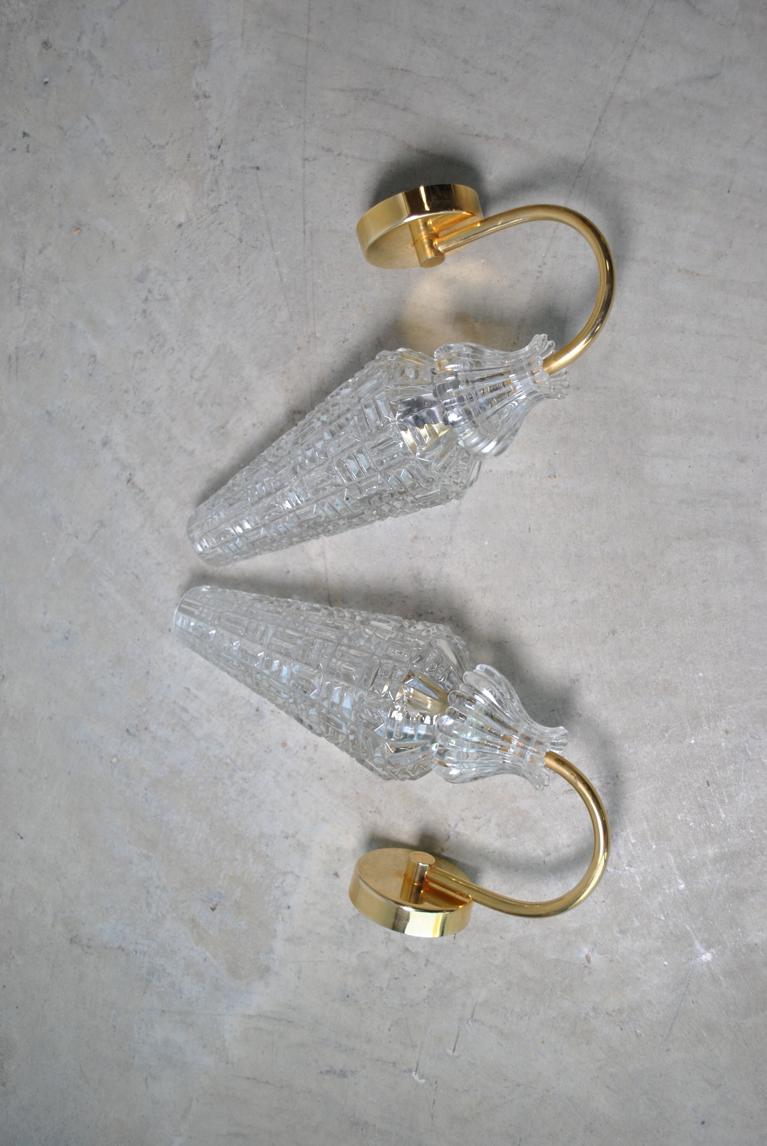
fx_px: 1338
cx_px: 384
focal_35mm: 42
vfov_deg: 46.3
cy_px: 573
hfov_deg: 32.0
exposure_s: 1/125
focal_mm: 28
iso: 200
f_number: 5
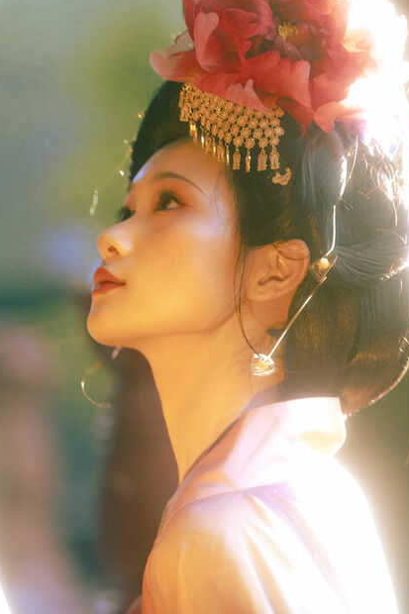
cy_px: 475
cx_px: 55
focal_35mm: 216
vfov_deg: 9.5
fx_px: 3683
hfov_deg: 6.3
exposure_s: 1/400
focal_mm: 85
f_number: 1.4
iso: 640
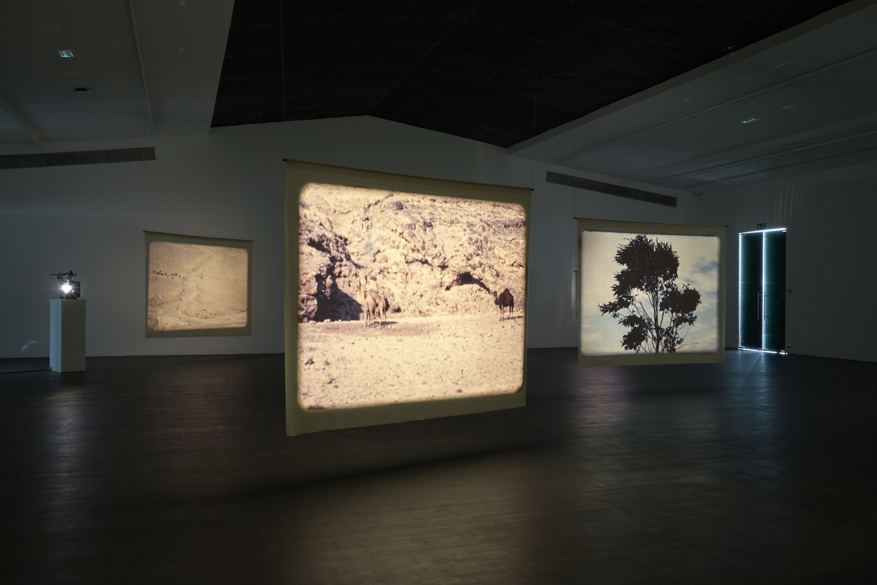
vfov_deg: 43.6
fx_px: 731
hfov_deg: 61.9
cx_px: 438
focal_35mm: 30
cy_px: 292
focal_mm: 30
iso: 1250
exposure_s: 1/30
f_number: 4.5
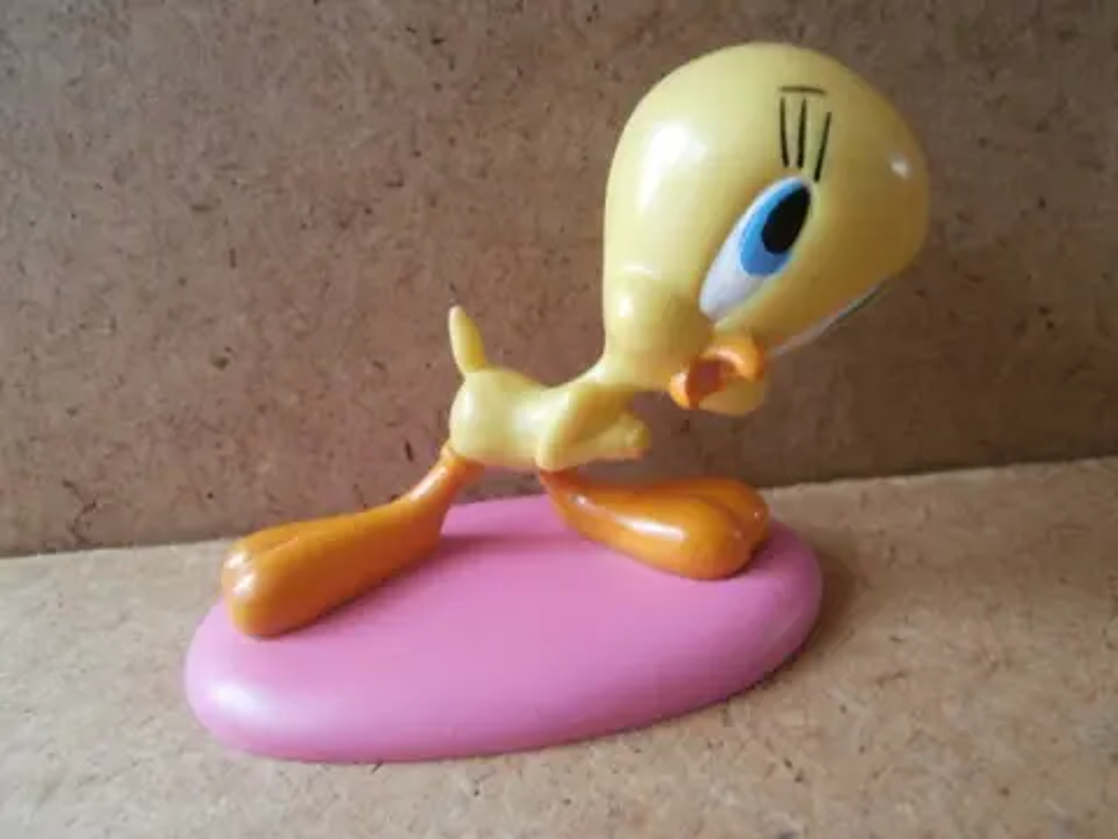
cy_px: 420
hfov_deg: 71.6
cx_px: 559
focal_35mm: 24
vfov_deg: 56.8
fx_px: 775
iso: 200
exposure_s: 1/20
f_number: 3
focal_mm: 4.2
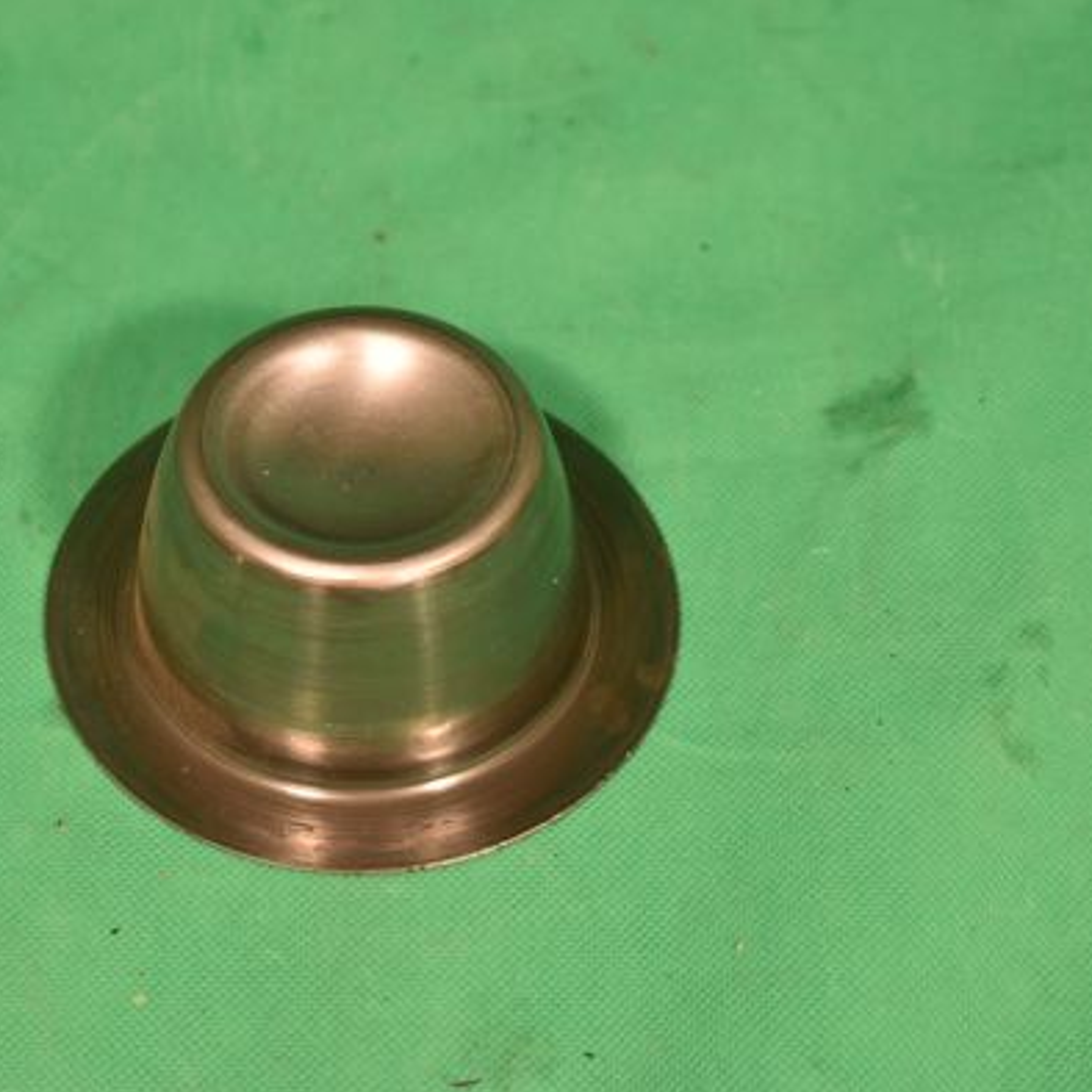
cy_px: 546
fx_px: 3806
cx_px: 369
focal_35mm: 107
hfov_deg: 16.3
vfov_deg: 16.3
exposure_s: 1/100
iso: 250
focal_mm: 55
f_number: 5.6
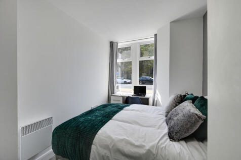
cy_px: 80
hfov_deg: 104.3
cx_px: 120
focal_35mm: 14
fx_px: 94
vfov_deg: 81.2
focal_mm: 14
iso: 200
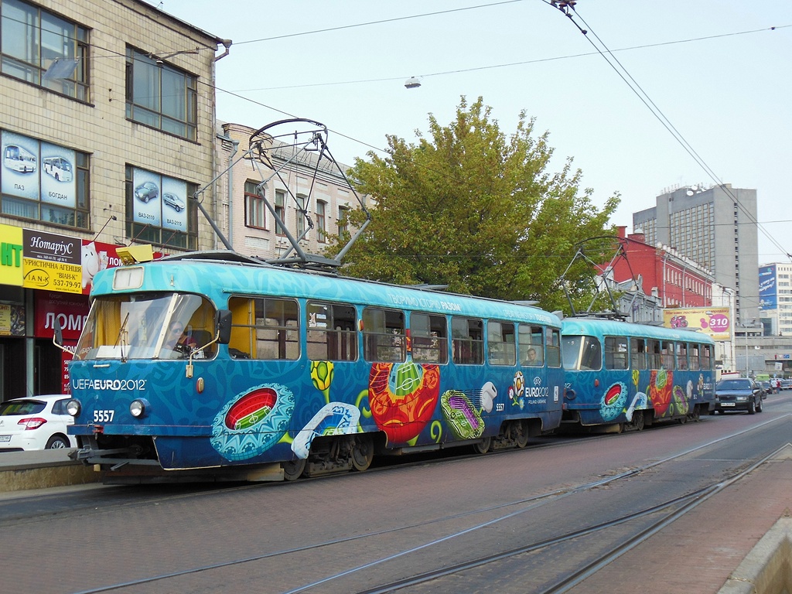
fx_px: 984
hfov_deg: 43.9
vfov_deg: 33.6
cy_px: 297
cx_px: 396
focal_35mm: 43
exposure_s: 1/500
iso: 125
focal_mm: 7.7
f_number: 3.8
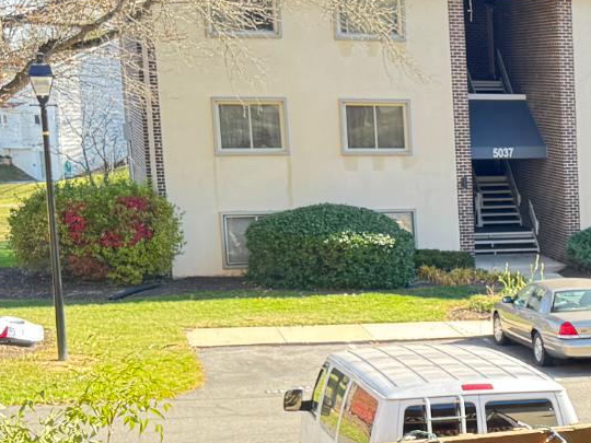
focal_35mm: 91
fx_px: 1554
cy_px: 372
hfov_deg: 19.1
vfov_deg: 16.1
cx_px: 861
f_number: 1.78
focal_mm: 6.76
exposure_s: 1/161
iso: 100
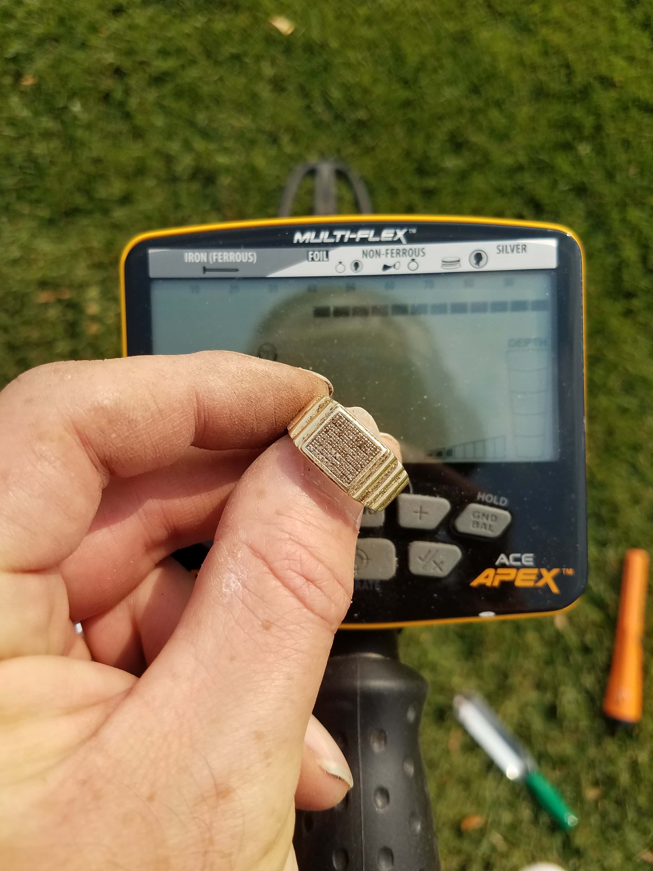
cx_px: 326
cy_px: 436
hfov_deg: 53.1
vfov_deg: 67.3
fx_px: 654
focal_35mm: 26
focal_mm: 4.2
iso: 40
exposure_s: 1/1892
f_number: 1.7
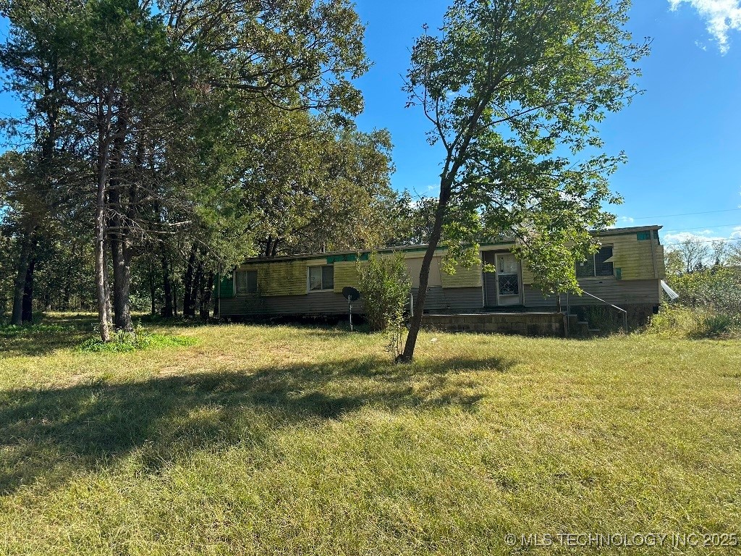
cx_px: 370
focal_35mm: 24
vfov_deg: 56.8
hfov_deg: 71.6
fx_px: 514
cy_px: 278
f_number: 1.78
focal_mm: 6.86
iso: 80
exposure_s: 1/2660
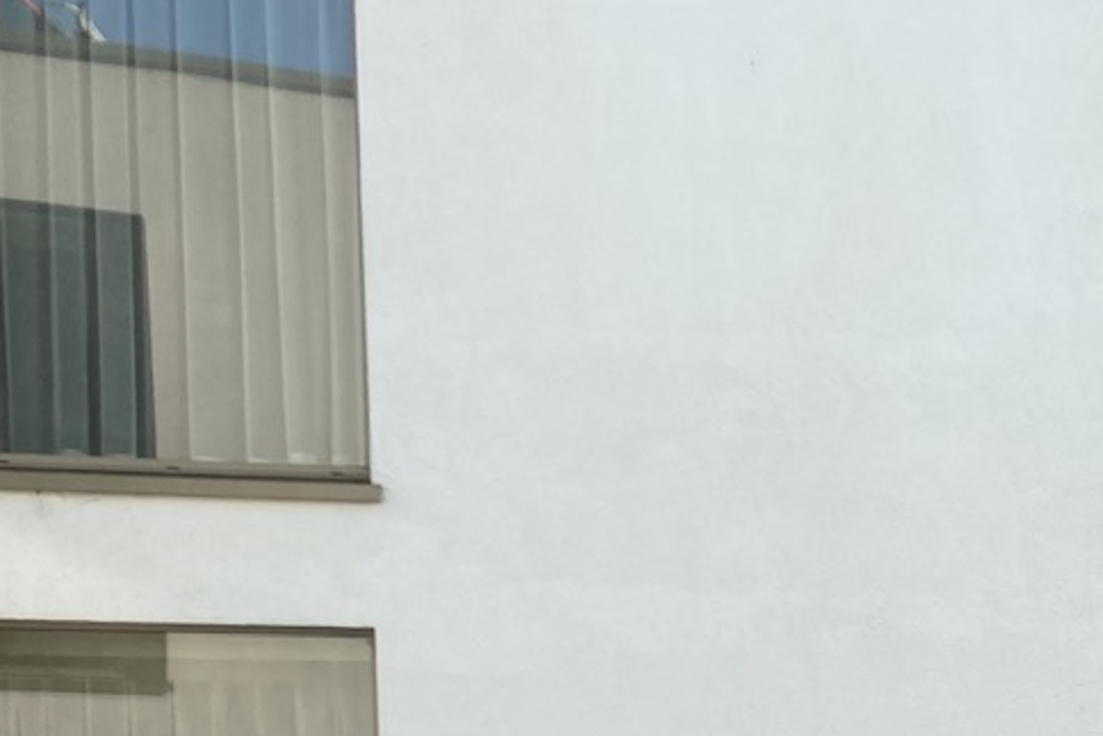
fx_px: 2360
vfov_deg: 16.6
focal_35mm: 77
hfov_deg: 23.7
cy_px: 998
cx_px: 1363
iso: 20
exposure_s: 1/480
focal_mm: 3.99
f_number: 1.8
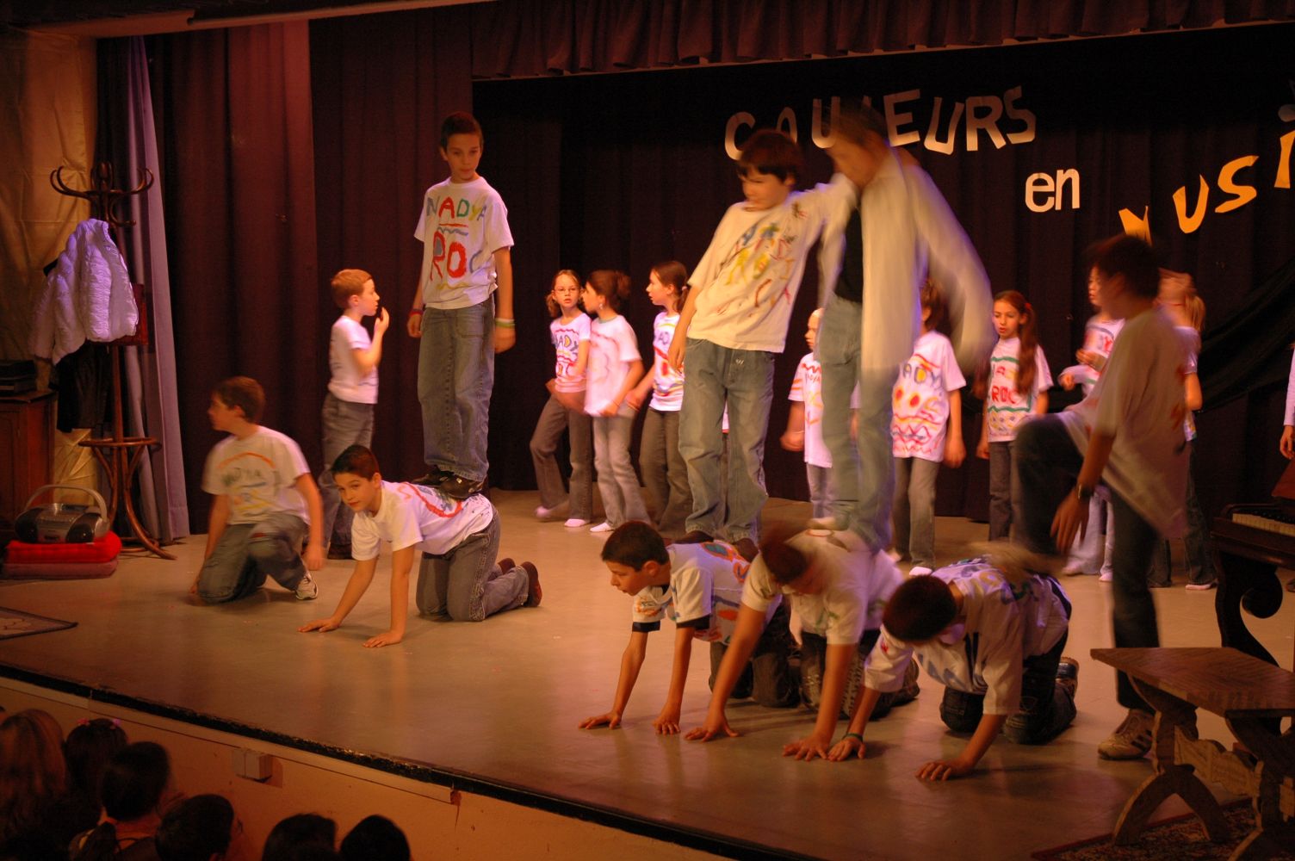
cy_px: 430
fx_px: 1887
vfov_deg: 25.7
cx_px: 648
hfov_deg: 37.9
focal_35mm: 52
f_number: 4.2
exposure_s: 1/5
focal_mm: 35
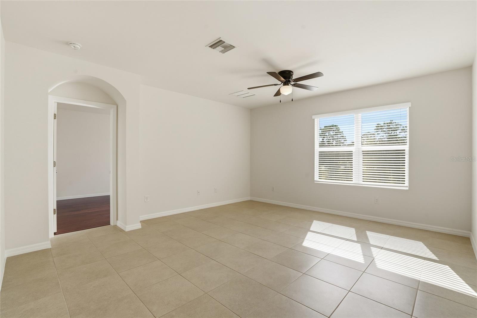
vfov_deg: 73.7
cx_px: 238
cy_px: 159
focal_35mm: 16
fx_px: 212
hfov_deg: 96.7
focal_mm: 16
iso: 400
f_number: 9
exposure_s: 1/640
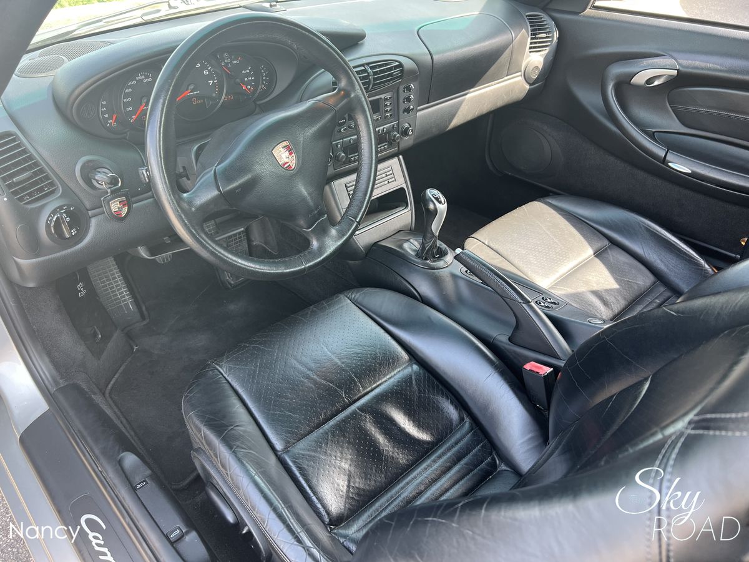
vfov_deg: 53.1
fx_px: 563
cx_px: 374
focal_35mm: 26
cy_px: 281
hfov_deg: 67.3
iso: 64
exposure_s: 1/121
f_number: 1.5
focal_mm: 5.7
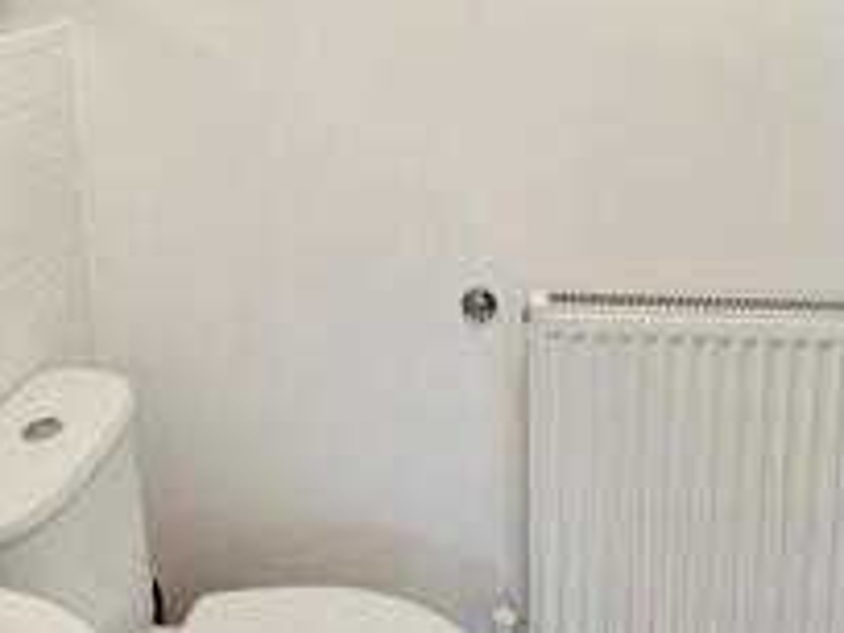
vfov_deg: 34.5
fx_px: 975
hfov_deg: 46.8
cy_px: 101
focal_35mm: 40
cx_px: 408
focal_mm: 2.22
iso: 200
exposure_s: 1/100
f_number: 2.2
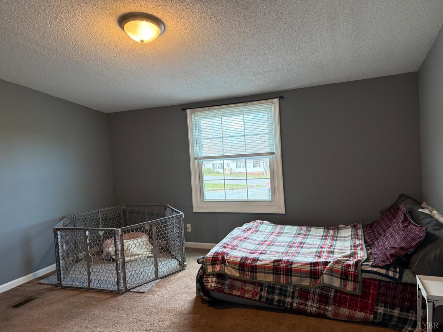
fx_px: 307
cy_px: 166
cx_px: 222
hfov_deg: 71.6
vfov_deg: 56.8
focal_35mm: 24
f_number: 1.78
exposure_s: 1/120
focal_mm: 6.76
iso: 320
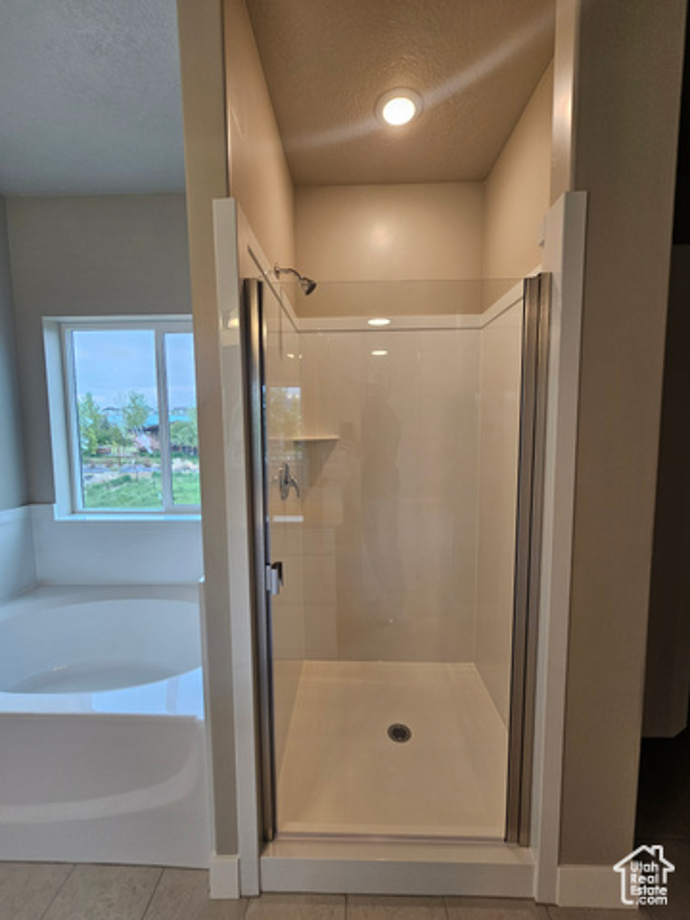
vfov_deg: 106.2
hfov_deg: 89.9
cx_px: 345
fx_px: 346
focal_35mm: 13
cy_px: 460
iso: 64
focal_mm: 2.2
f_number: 2.2
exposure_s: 1/60
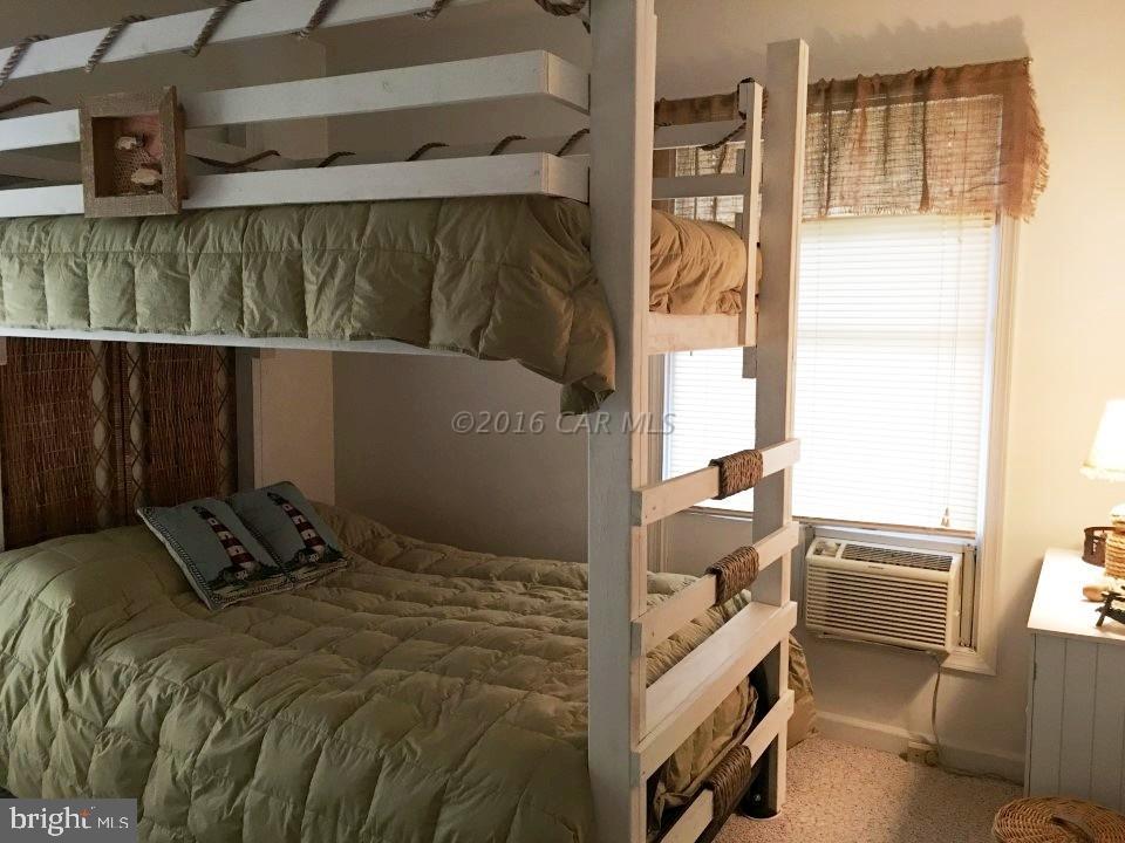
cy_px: 422
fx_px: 942
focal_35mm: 29
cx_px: 562
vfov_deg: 48.2
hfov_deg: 61.7
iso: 100
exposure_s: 1/15
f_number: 2.2
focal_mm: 4.15
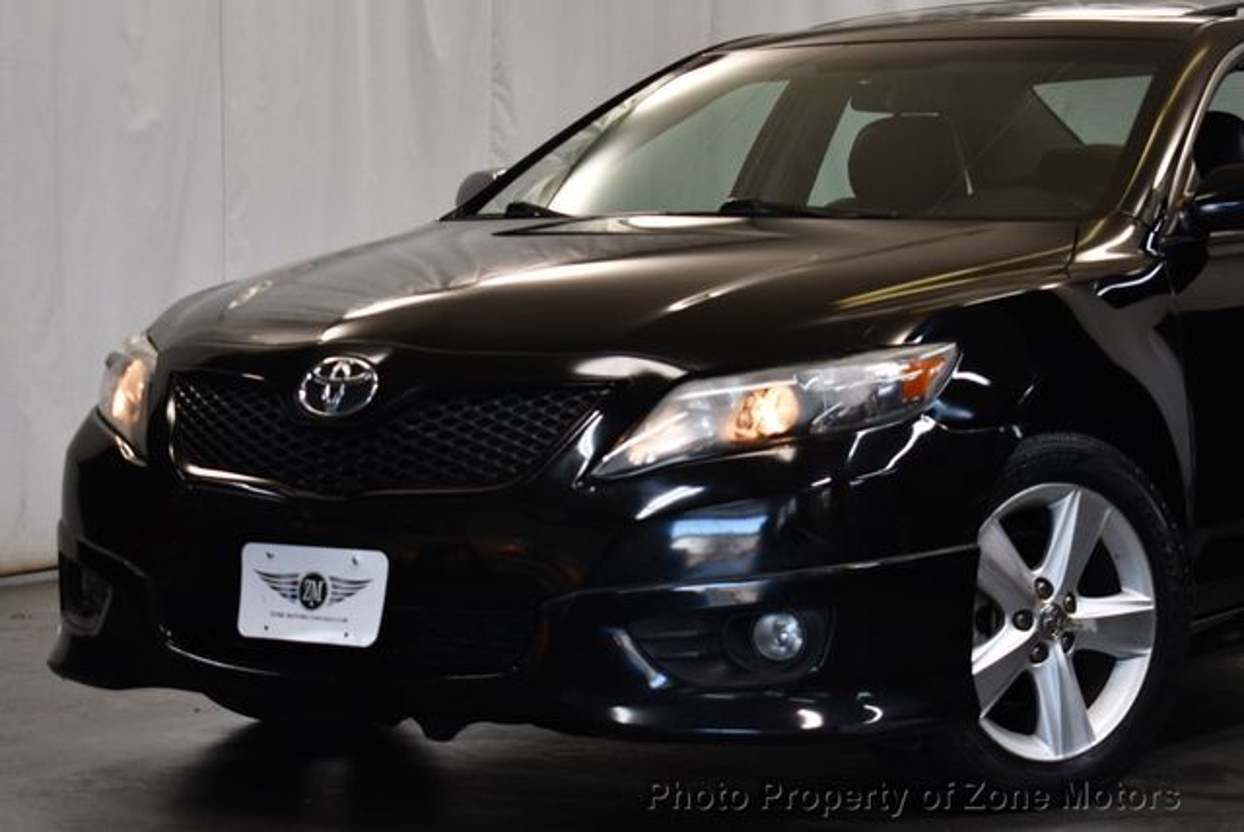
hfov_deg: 20.4
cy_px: 416
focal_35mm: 100
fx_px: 3459
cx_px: 622
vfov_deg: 13.7
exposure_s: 1/160
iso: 800
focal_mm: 50
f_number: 5.6
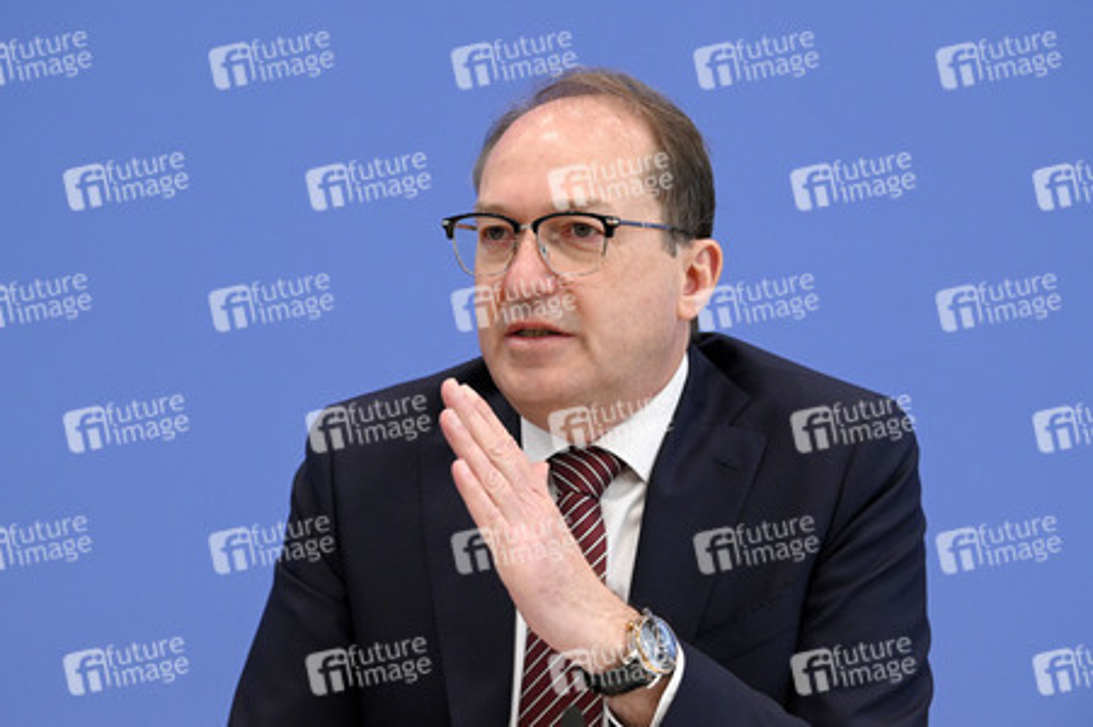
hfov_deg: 19.5
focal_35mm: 105
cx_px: 546
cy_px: 364
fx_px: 3185
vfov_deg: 13.0
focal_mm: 105
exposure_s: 1/800
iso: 4000
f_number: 5
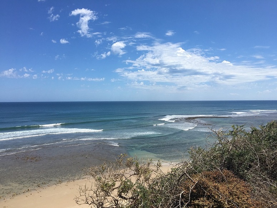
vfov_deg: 48.3
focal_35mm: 29
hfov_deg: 61.6
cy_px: 104
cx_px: 138
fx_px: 232
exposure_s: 1/2653
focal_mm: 4.15
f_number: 2.2
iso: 25
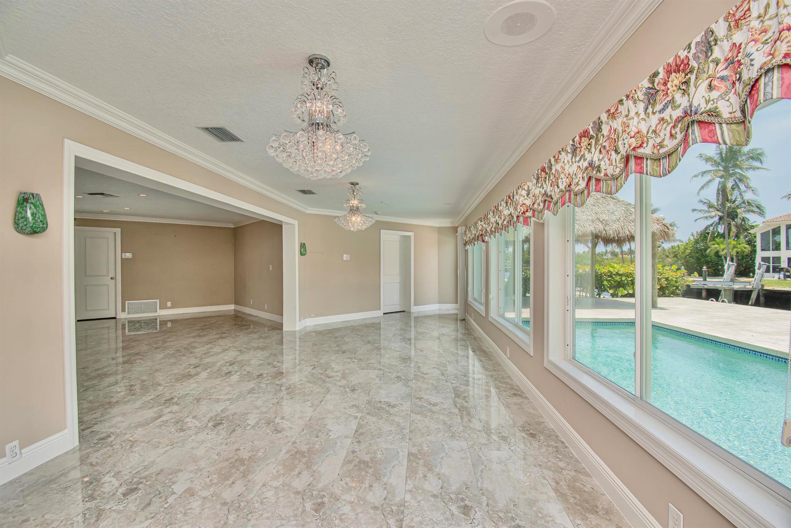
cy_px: 264
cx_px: 396
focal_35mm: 15
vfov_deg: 77.3
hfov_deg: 100.4
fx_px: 330
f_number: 6.3
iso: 100
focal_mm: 10
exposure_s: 1/160
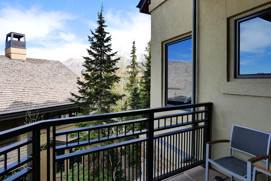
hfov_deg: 90.0
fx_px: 135
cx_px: 136
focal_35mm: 18
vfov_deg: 67.4
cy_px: 90
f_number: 4
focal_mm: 9
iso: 800
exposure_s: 1/640
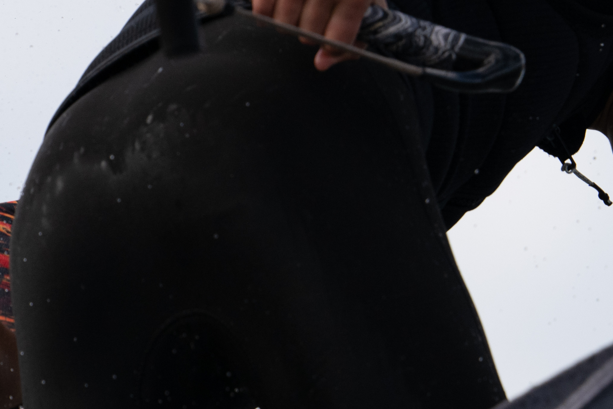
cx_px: 104
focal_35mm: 1610
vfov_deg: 0.9
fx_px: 27411
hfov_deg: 1.3
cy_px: 679
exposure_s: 1/2500
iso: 320
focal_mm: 400
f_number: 4.5
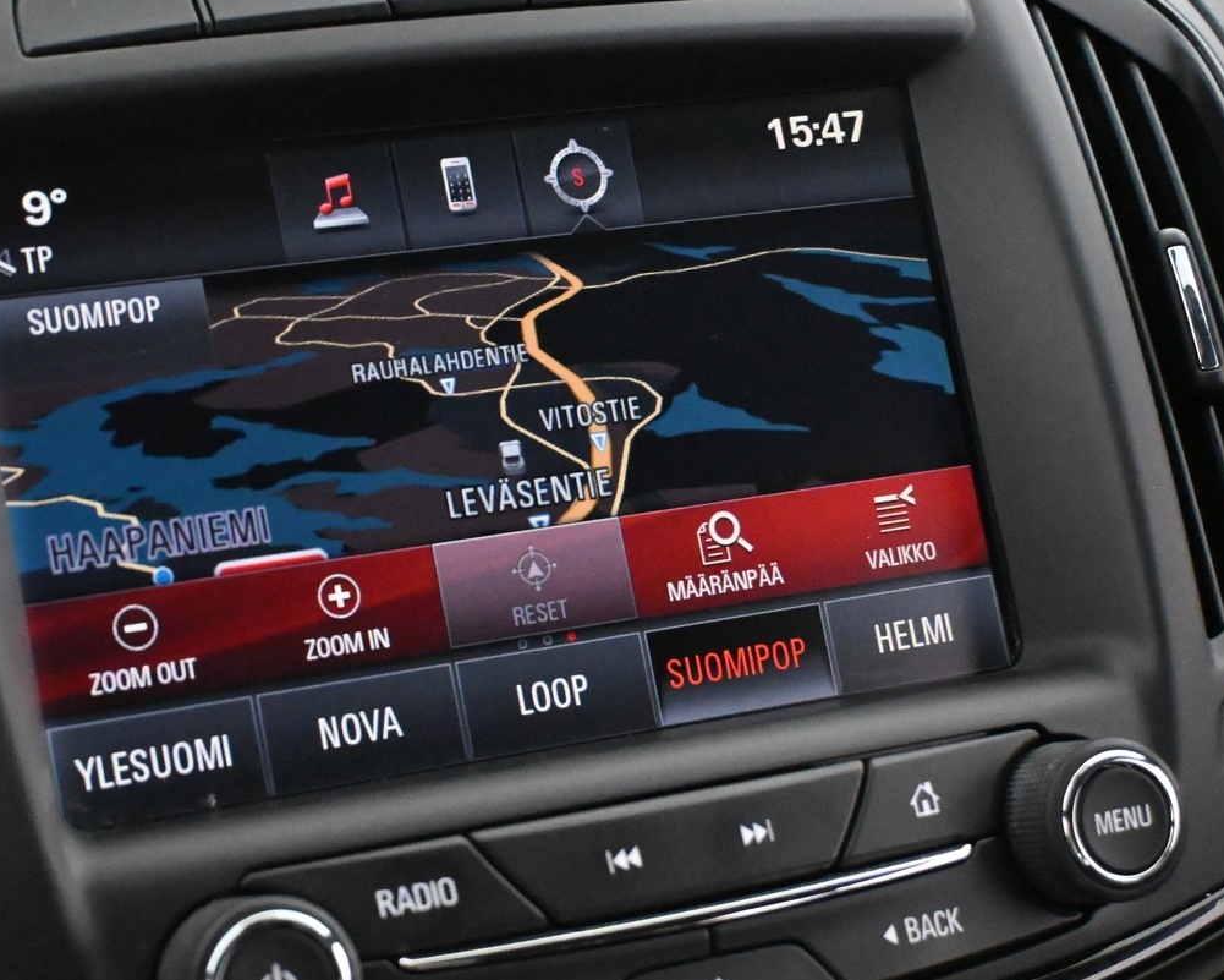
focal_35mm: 82
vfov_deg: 18.7
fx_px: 2971
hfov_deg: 23.2
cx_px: 412
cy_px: 484
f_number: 5.3
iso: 11400
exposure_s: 1/60
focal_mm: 36
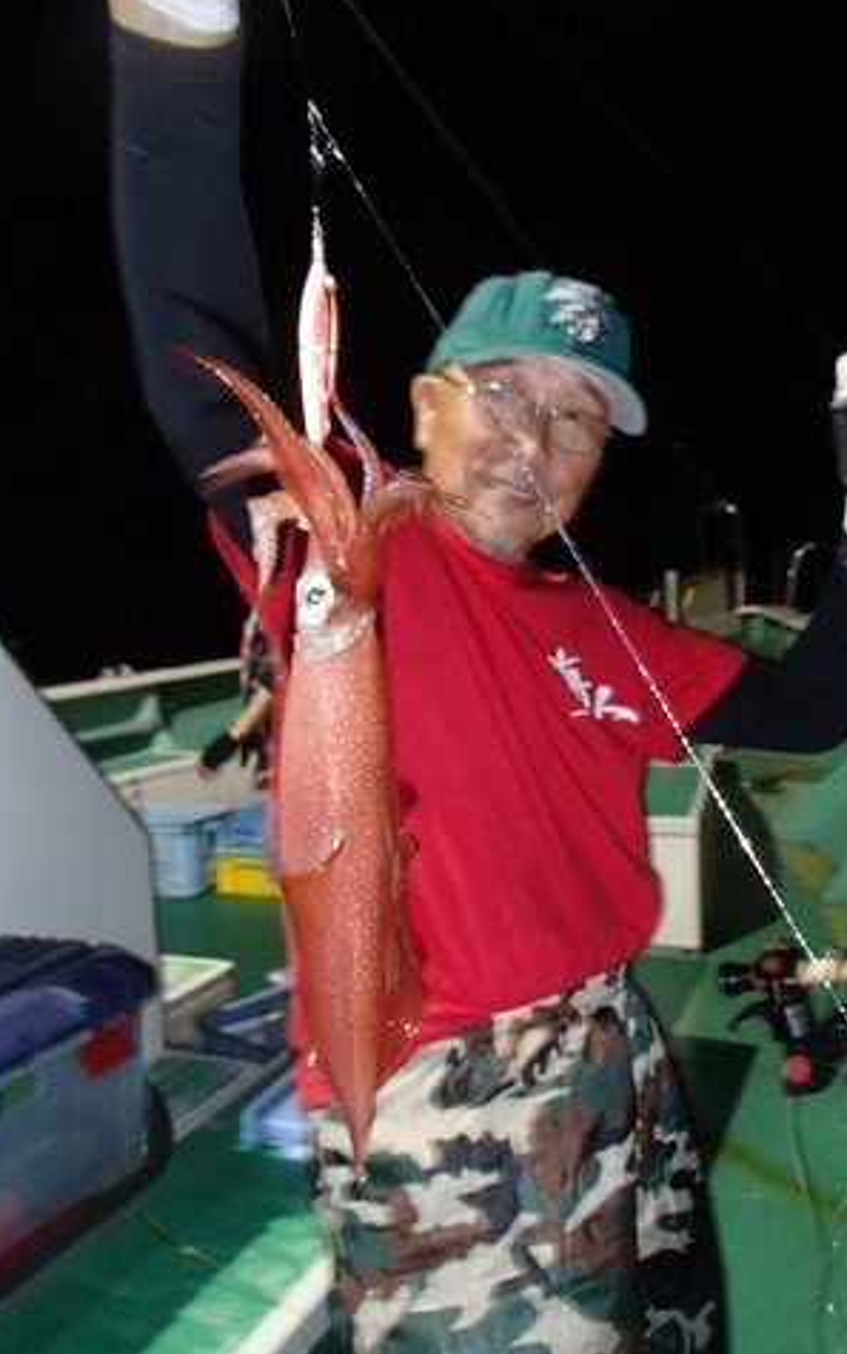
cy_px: 676
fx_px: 1108
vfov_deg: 62.9
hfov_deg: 41.8
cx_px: 479
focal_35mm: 30
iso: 400
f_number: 3.9
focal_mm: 5
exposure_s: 1/30
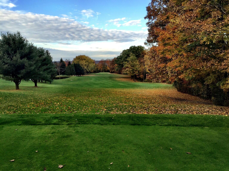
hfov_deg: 61.7
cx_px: 114
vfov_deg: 48.2
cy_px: 86
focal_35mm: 29
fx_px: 192
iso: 32
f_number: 2.2
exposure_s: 1/344
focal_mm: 4.15
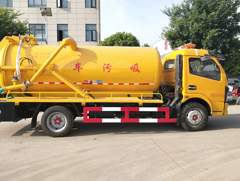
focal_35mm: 36
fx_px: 250
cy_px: 89
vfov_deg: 39.7
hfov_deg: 51.3
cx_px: 109
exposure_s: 1/977
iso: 50
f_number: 1.8
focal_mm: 3.95
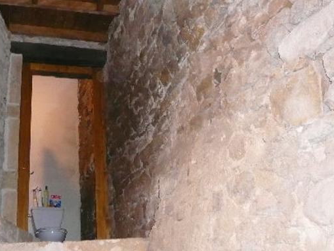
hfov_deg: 41.8
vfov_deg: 32.9
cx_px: 87
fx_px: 425
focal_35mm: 44
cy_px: 123
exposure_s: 1/30
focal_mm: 4.6
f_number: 2.8
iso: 400
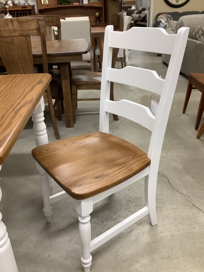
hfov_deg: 45.4
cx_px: 102
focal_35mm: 31
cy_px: 136
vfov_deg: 58.4
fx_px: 244
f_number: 2.4
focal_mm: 3.3
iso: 250
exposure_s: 1/60
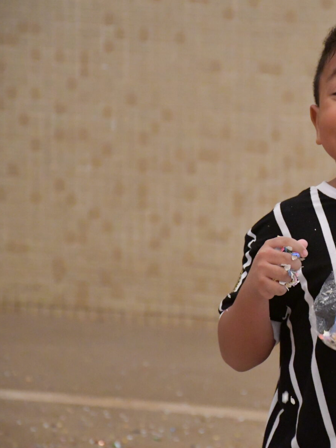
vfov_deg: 8.5
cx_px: 329
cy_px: 215
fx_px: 3027
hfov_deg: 6.3
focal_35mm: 234
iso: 9000
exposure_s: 1/125
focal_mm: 100
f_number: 5.6
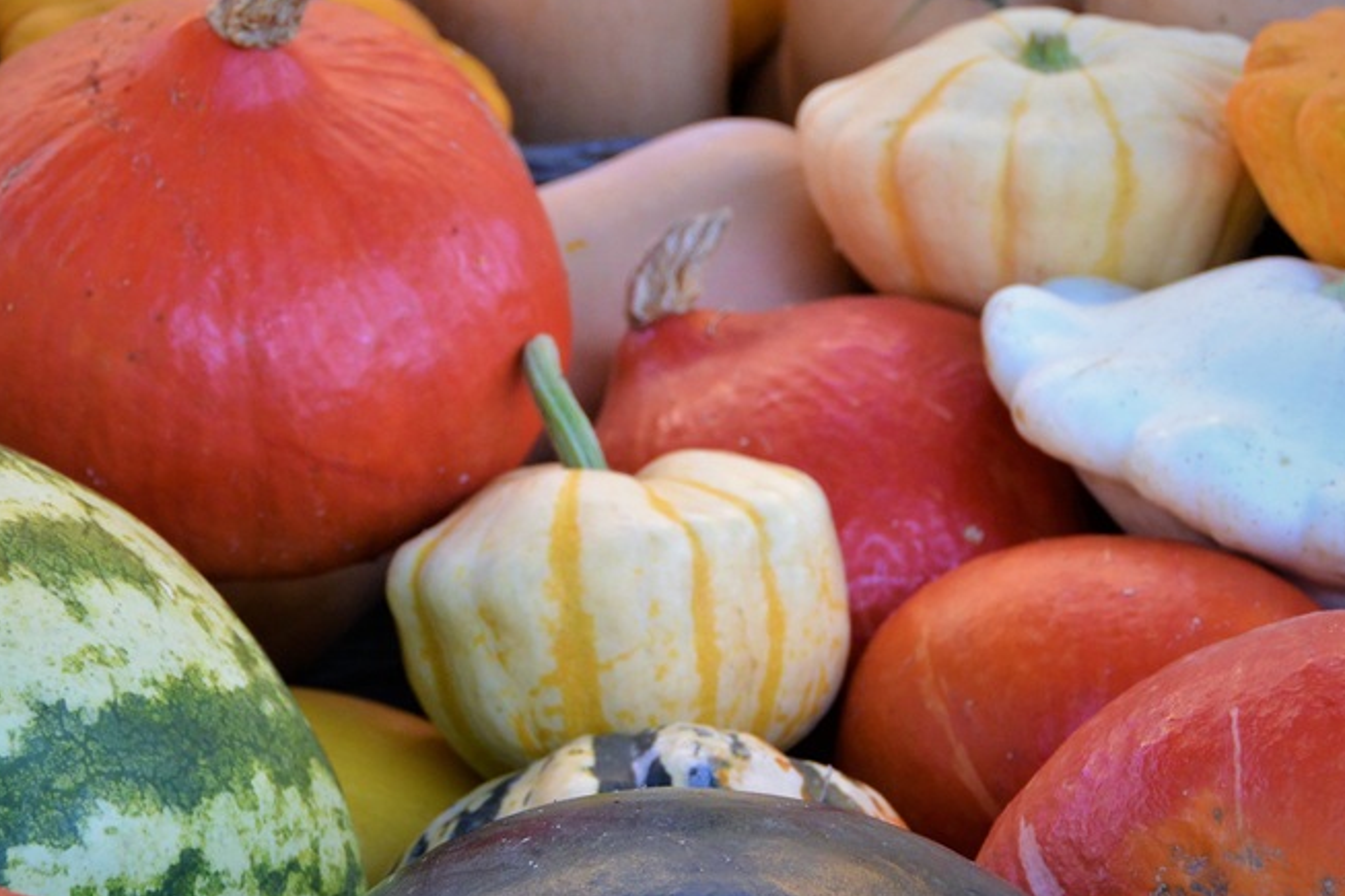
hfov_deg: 17.3
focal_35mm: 118
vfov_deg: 11.6
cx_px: 577
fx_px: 4407
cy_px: 478
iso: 400
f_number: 5.3
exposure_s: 1/80
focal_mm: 28.7
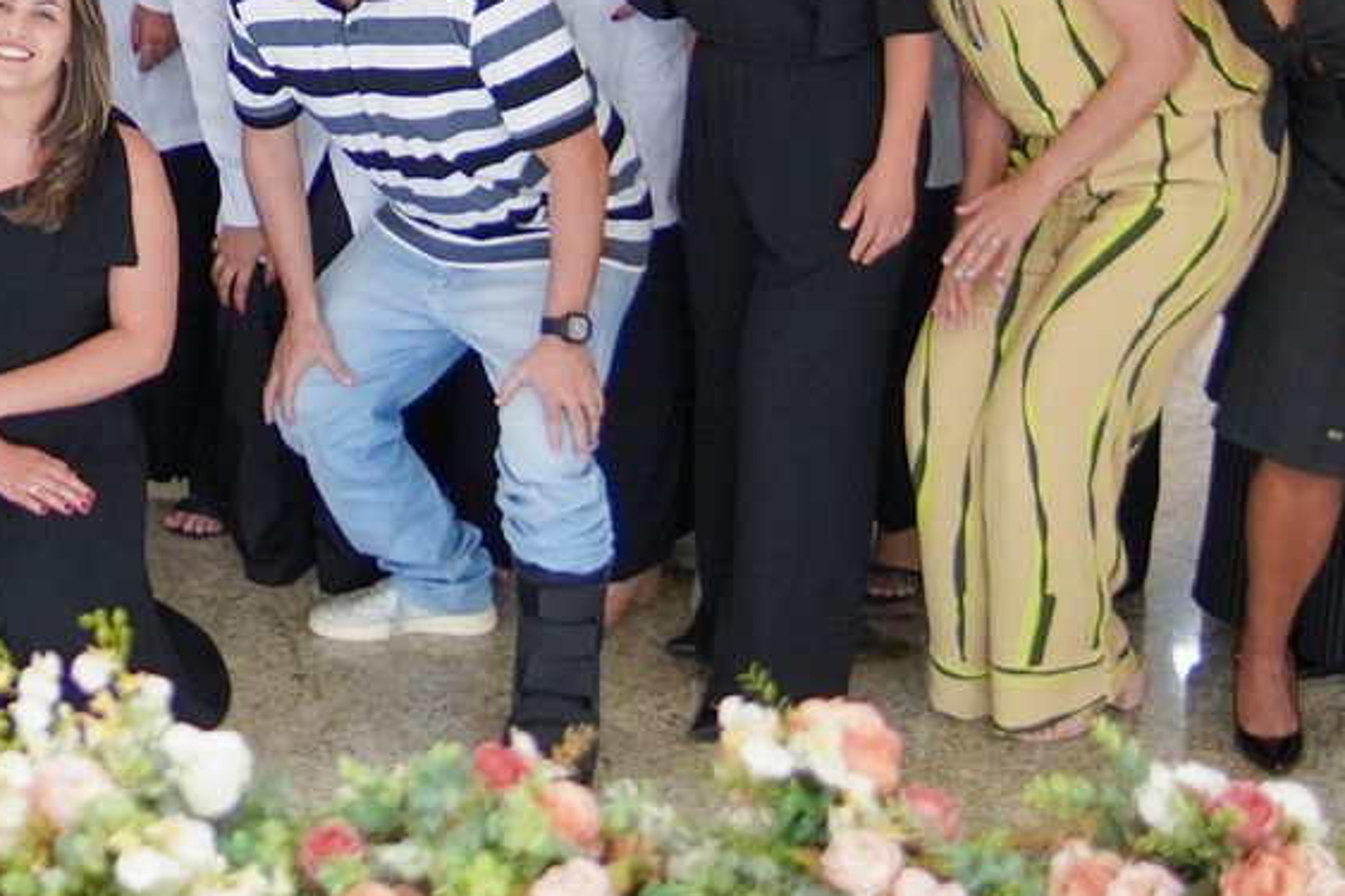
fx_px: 4396
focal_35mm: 118
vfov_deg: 11.3
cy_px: -358
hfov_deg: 17.0
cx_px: -50
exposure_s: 1/160
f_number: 1.6
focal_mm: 23
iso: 800
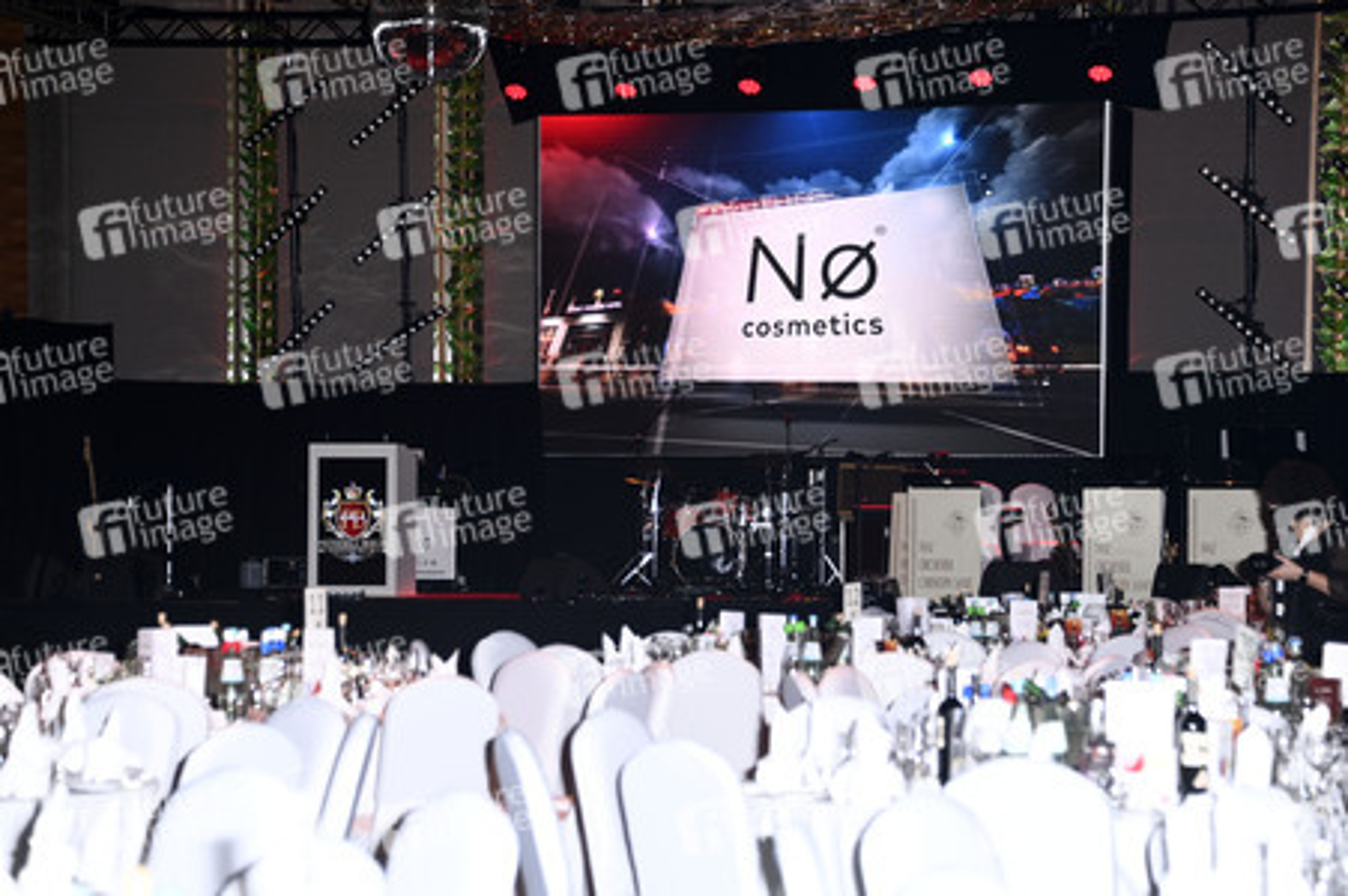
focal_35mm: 116
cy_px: 448
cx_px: 674
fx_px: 4340
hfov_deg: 17.7
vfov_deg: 11.8
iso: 640
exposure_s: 1/160
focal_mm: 116
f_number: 5.6
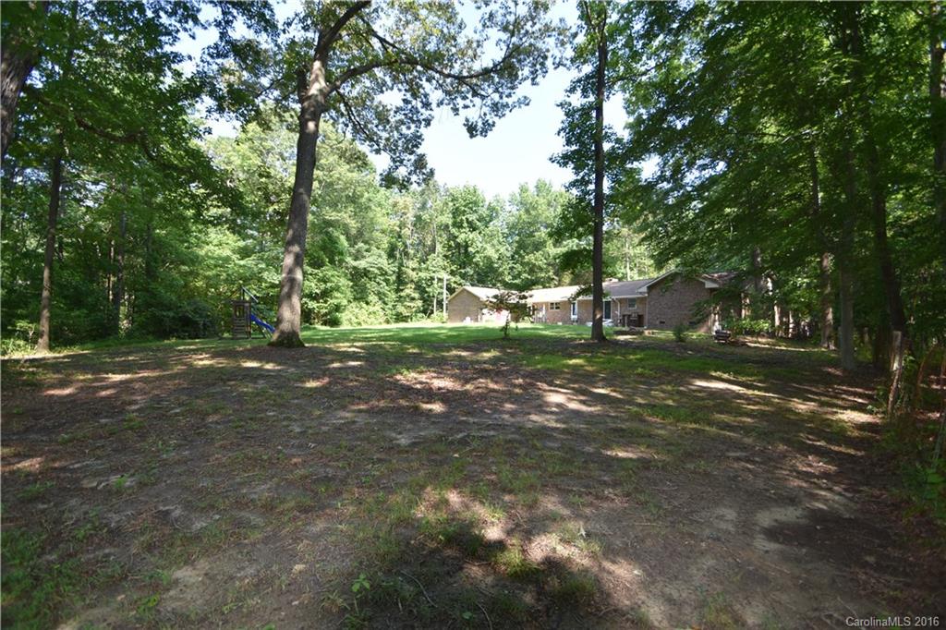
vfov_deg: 77.3
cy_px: 315
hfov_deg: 100.4
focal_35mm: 15
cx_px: 473
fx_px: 394
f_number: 3.5
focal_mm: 10
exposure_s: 1/250
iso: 160
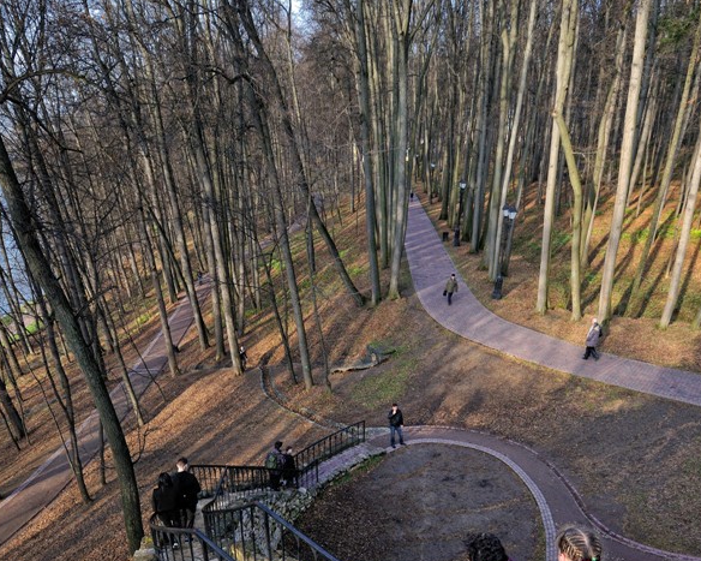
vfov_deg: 51.7
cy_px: 444
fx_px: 539
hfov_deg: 66.0
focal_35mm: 26
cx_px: 347
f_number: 7.1
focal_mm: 12
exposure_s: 1/320
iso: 500
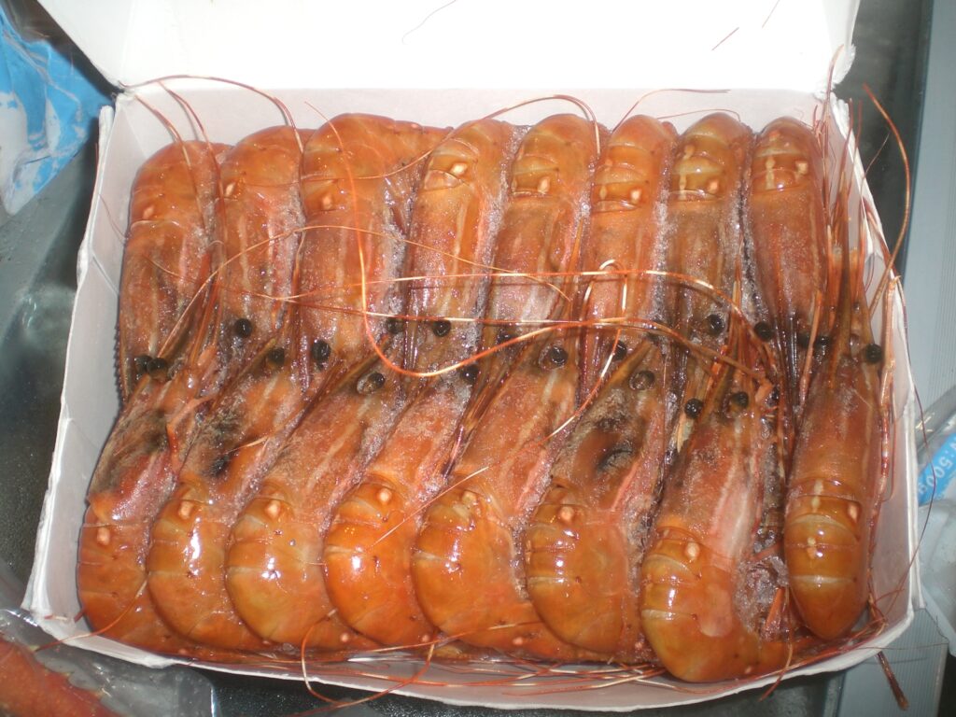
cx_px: 478
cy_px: 358
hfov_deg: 49.0
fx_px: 1049
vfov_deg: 37.7
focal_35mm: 38
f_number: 3.1
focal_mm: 6.3
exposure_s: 1/60
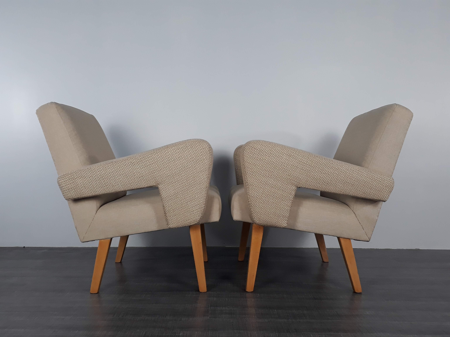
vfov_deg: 51.4
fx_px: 351
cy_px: 168
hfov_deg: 65.3
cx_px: 225
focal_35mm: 27
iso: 64
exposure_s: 1/33
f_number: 1.9
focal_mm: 3.6
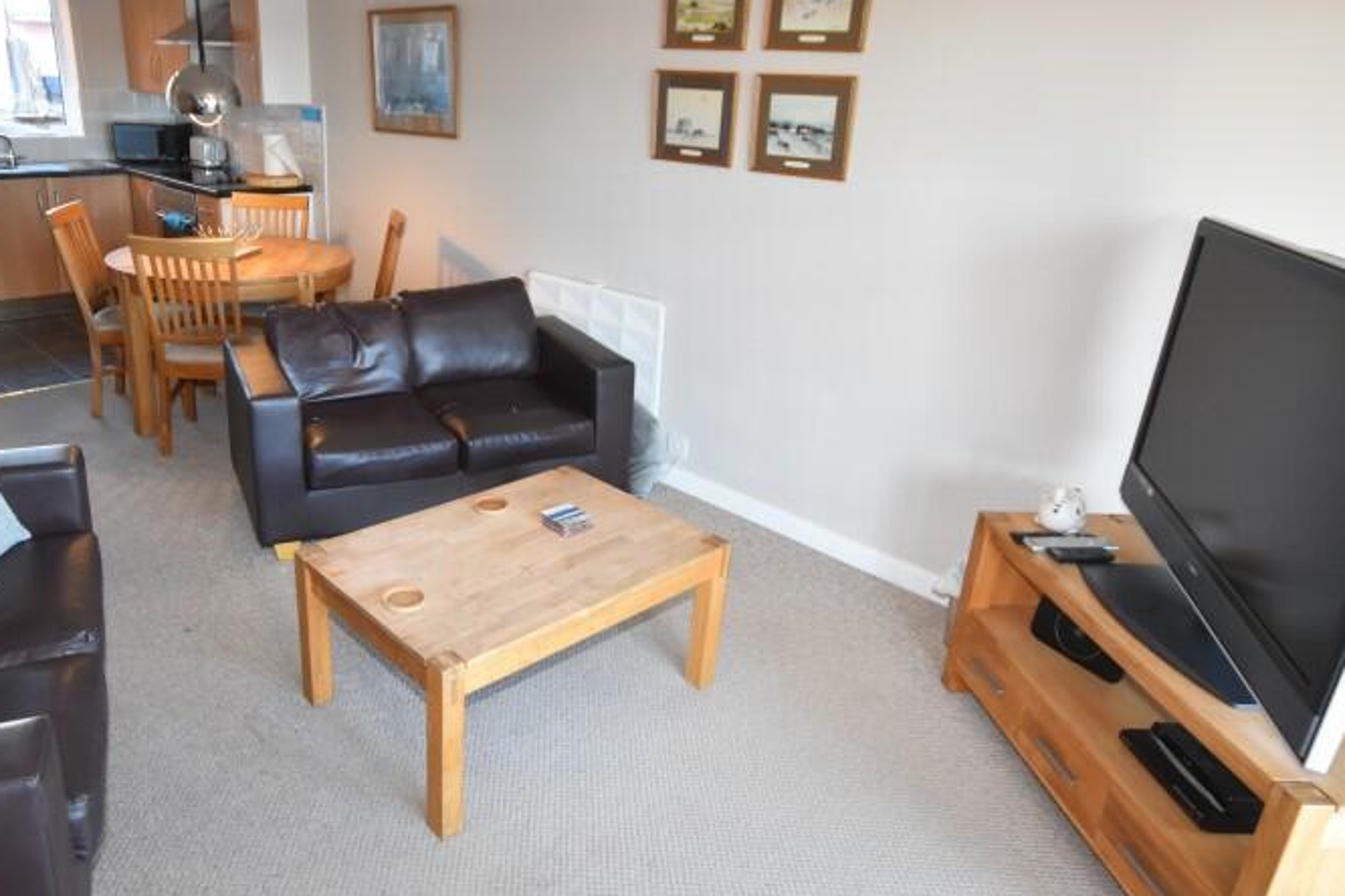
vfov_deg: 55.1
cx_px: 519
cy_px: 425
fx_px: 859
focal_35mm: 23
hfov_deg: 75.0
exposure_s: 1/60
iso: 900
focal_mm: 10
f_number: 4
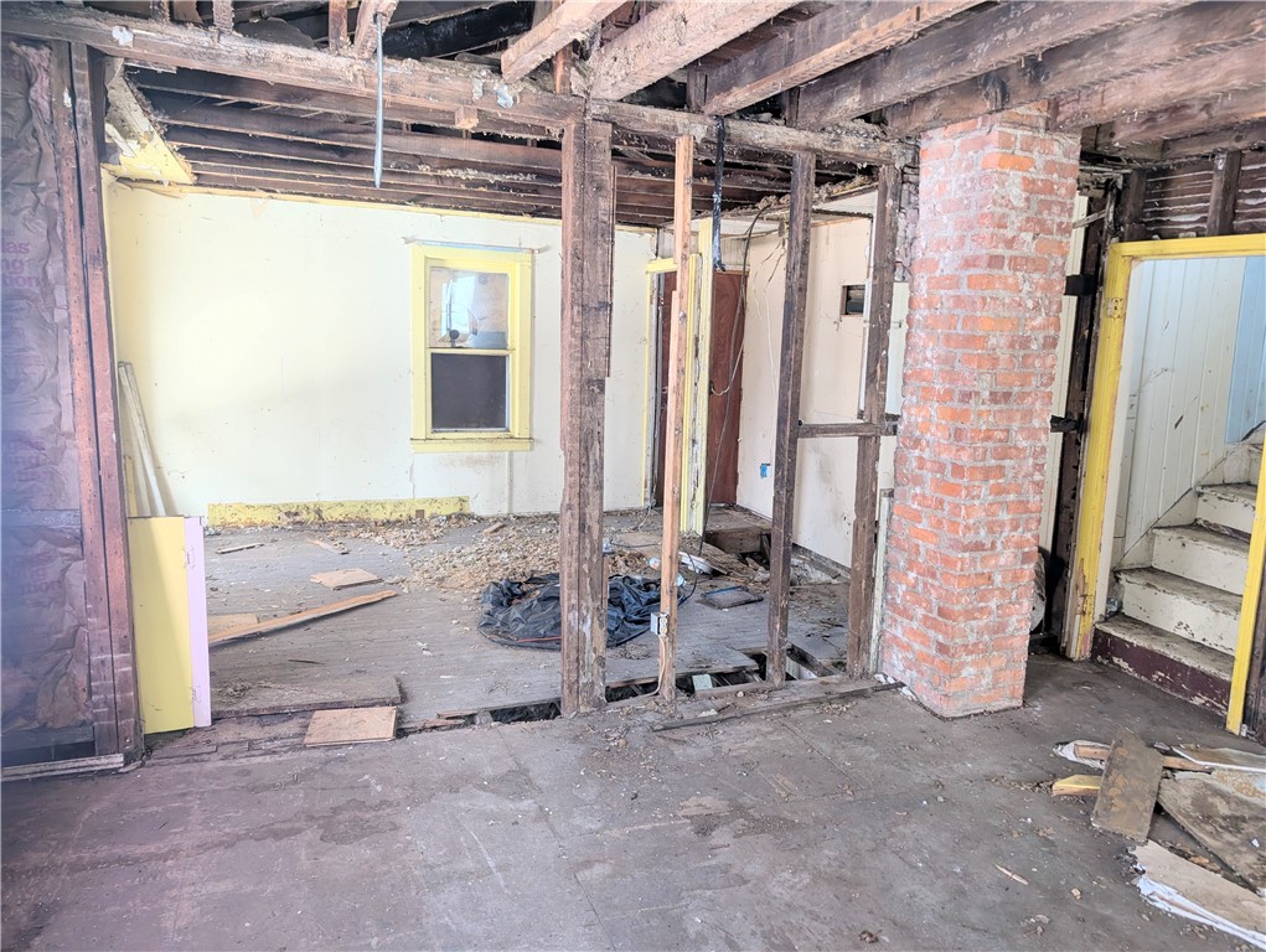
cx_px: 633
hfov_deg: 71.5
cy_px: 476
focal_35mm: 24
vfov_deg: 56.9
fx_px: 879
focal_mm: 6.9
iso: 22
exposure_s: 1/95.2
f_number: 1.68
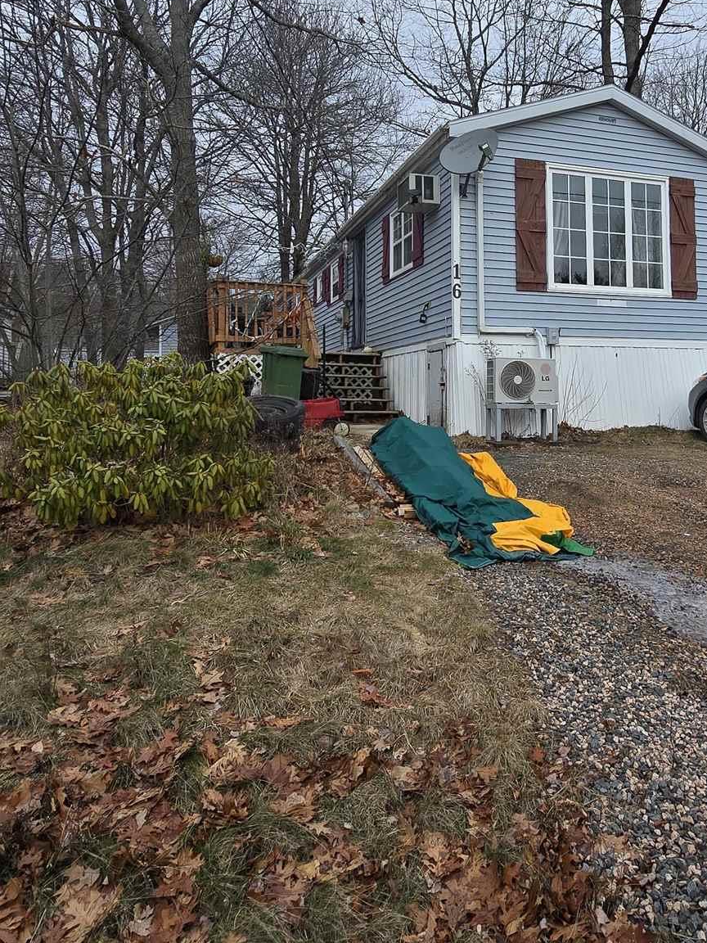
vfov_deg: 66.3
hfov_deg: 51.6
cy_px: 354
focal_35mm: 26
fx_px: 708
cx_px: 497
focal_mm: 2.2
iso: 50
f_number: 2.2
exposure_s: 1/769
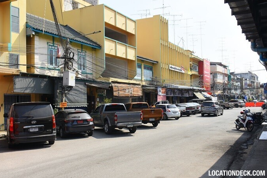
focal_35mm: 36
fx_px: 263
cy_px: 89
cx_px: 133
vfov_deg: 37.3
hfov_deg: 53.8
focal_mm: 23
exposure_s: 1/500
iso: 250
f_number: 8
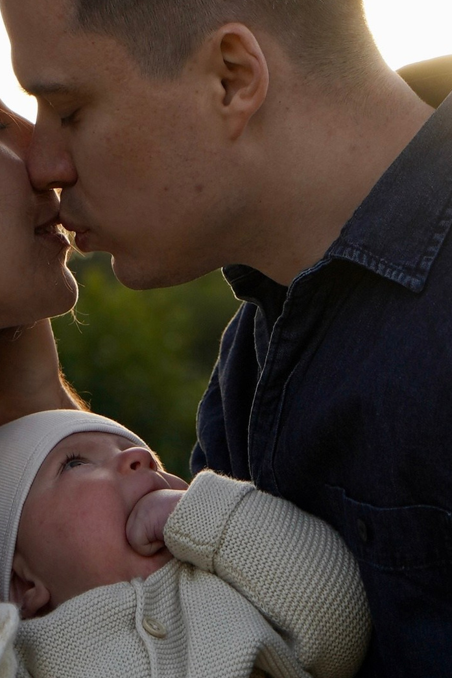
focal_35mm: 191
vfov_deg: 10.8
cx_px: 8
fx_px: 3596
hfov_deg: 7.2
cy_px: 227
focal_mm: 52
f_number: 4
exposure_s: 1/640
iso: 200
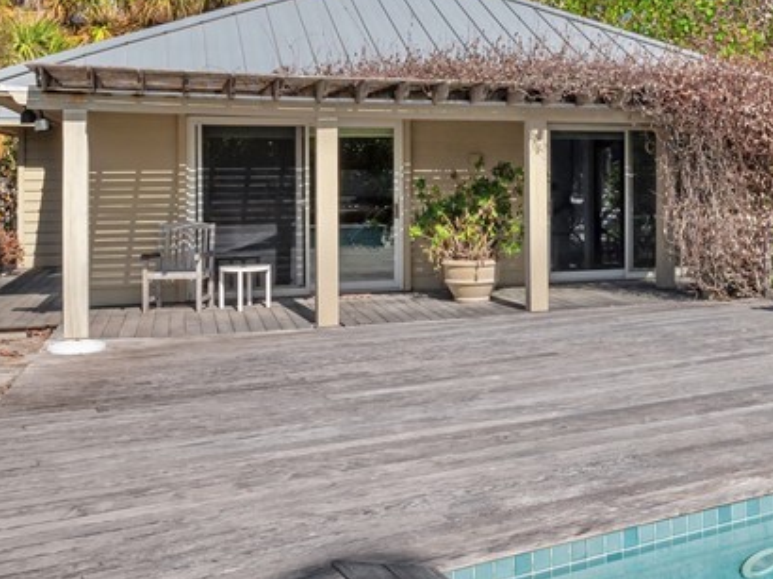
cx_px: 643
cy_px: 187
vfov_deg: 31.9
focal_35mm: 45
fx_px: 1004
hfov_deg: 40.0
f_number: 7.1
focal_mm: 9
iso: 200
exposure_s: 1/1000
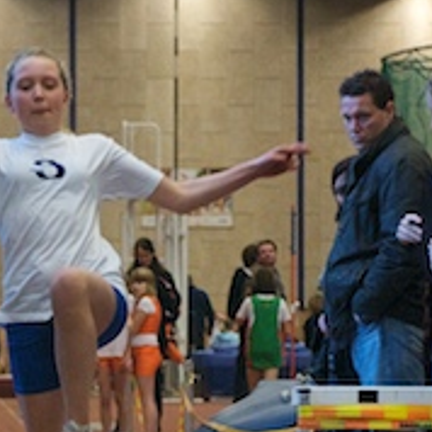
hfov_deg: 7.0
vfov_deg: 7.0
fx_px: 3530
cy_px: 357
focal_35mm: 250
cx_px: 38
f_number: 4.5
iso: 3200
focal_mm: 70
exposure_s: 1/200
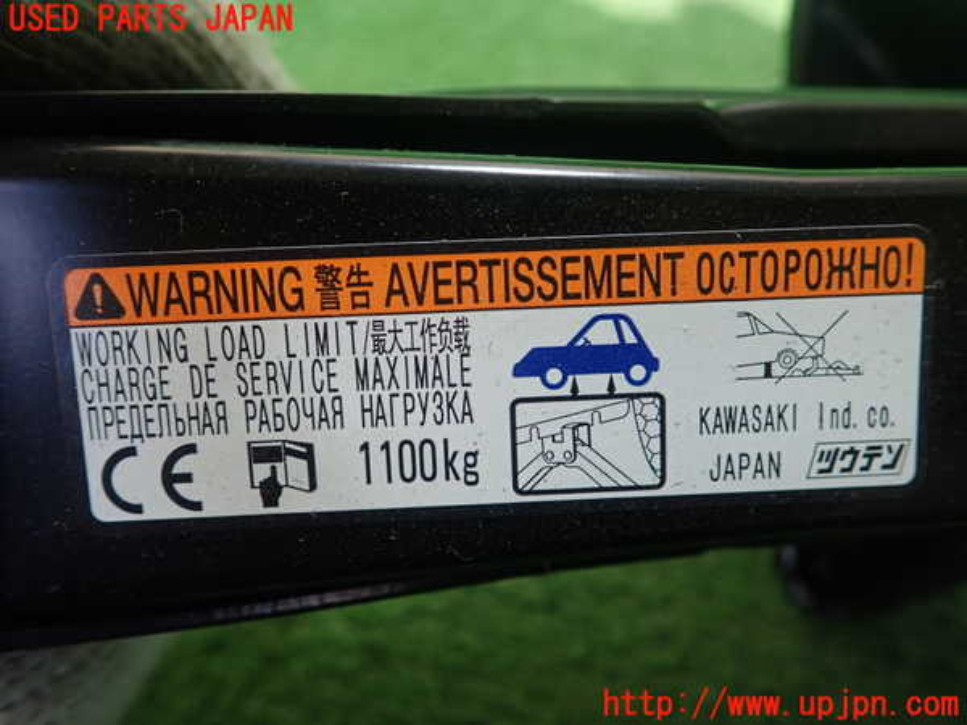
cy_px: 362
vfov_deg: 46.8
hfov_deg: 60.0
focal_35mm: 30
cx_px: 484
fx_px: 838
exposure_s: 1/125
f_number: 2.3
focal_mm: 5.5
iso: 250
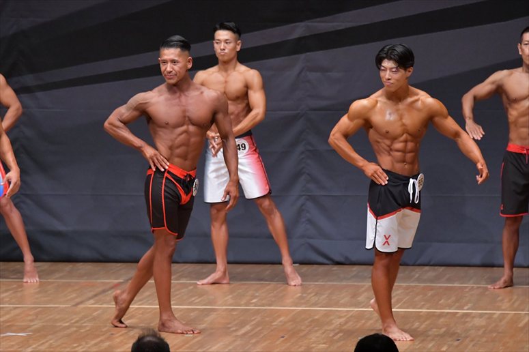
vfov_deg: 4.8
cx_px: 264
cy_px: 176
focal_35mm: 285
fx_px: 4186
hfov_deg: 7.2
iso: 6400
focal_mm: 190
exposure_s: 1/400
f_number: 5.6
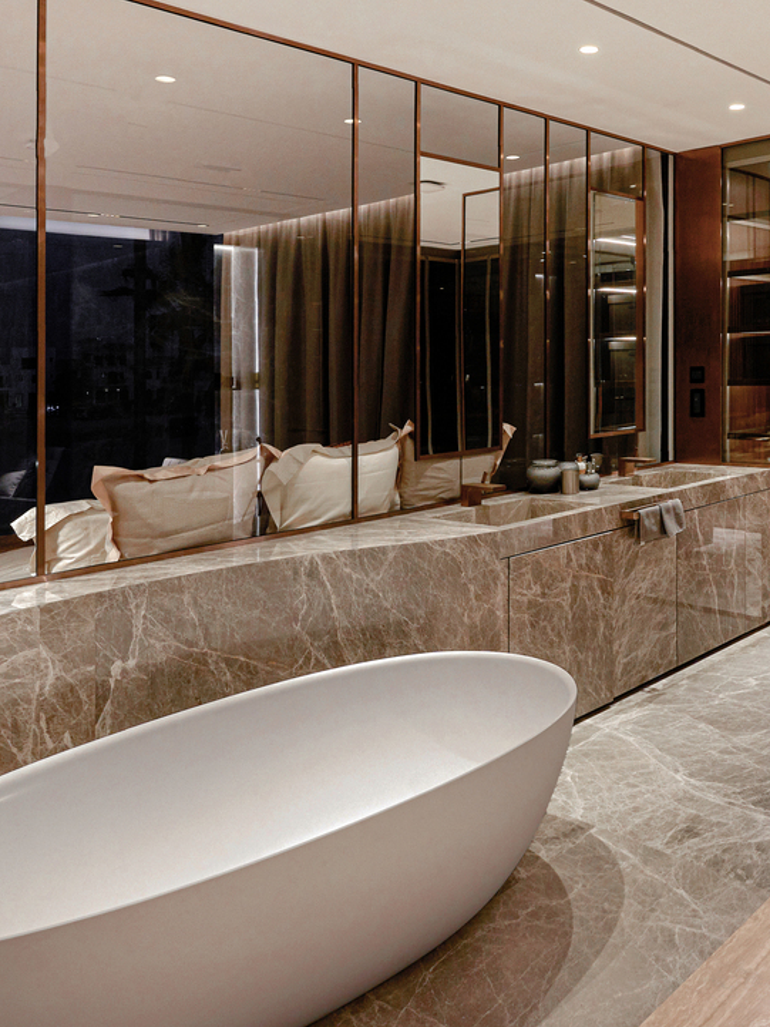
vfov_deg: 62.5
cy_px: 377
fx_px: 830
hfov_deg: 47.4
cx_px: 599
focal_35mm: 28
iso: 320
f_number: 9
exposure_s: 1/30
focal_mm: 14
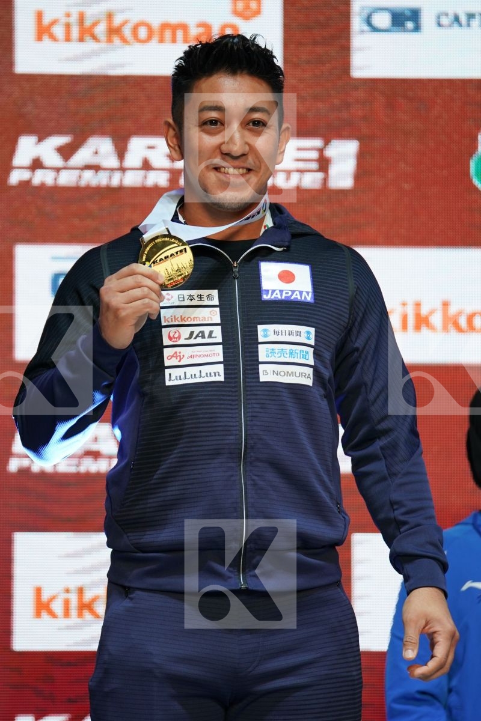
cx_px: 240
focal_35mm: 264
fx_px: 5291
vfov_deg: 7.8
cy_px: 360
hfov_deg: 5.2
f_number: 2.8
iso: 400
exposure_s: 1/250
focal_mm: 176
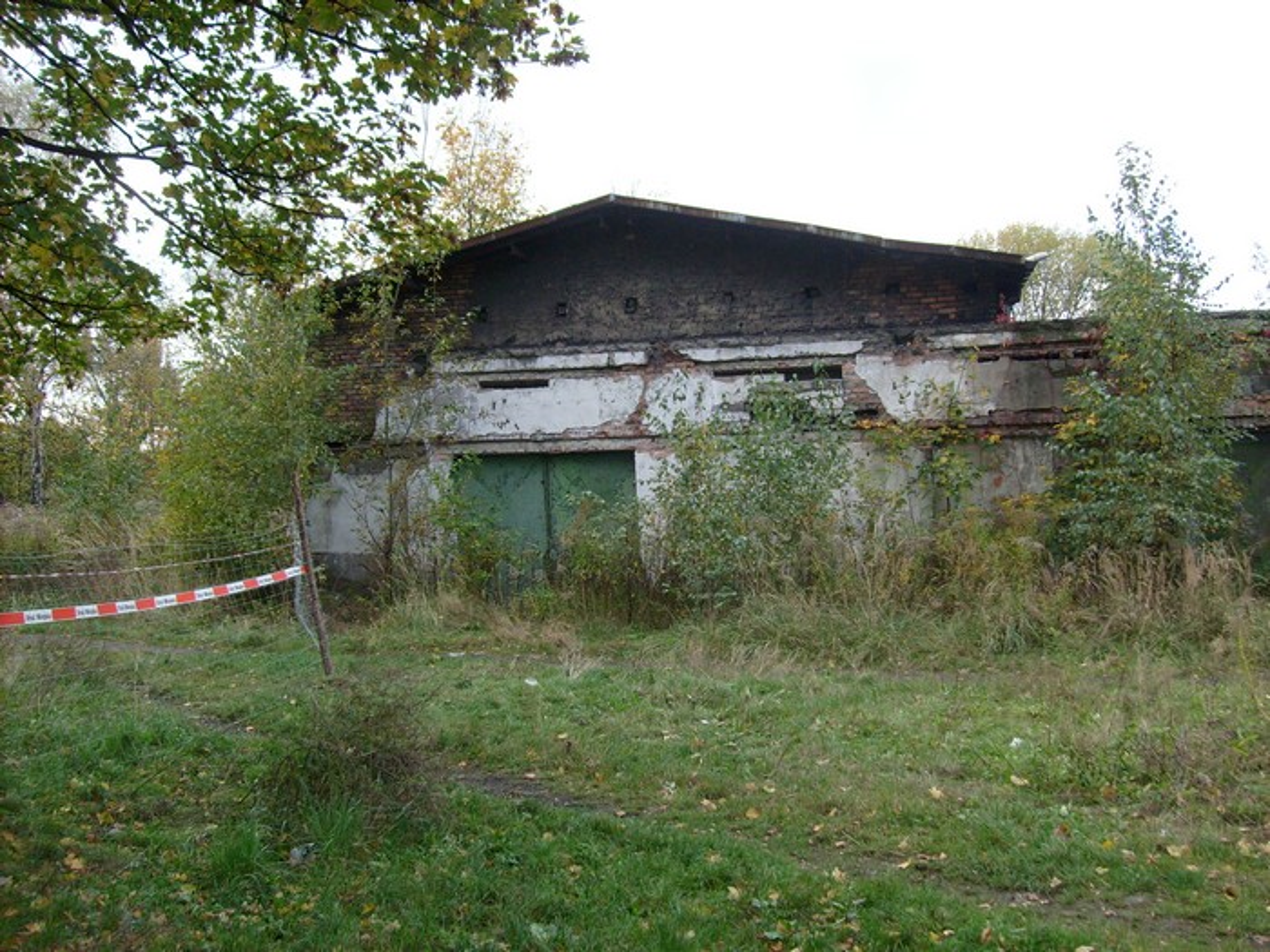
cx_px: 635
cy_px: 476
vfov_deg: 40.7
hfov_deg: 52.6
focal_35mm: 35
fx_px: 1284
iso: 80
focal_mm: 5.8
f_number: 2.8
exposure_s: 1/250
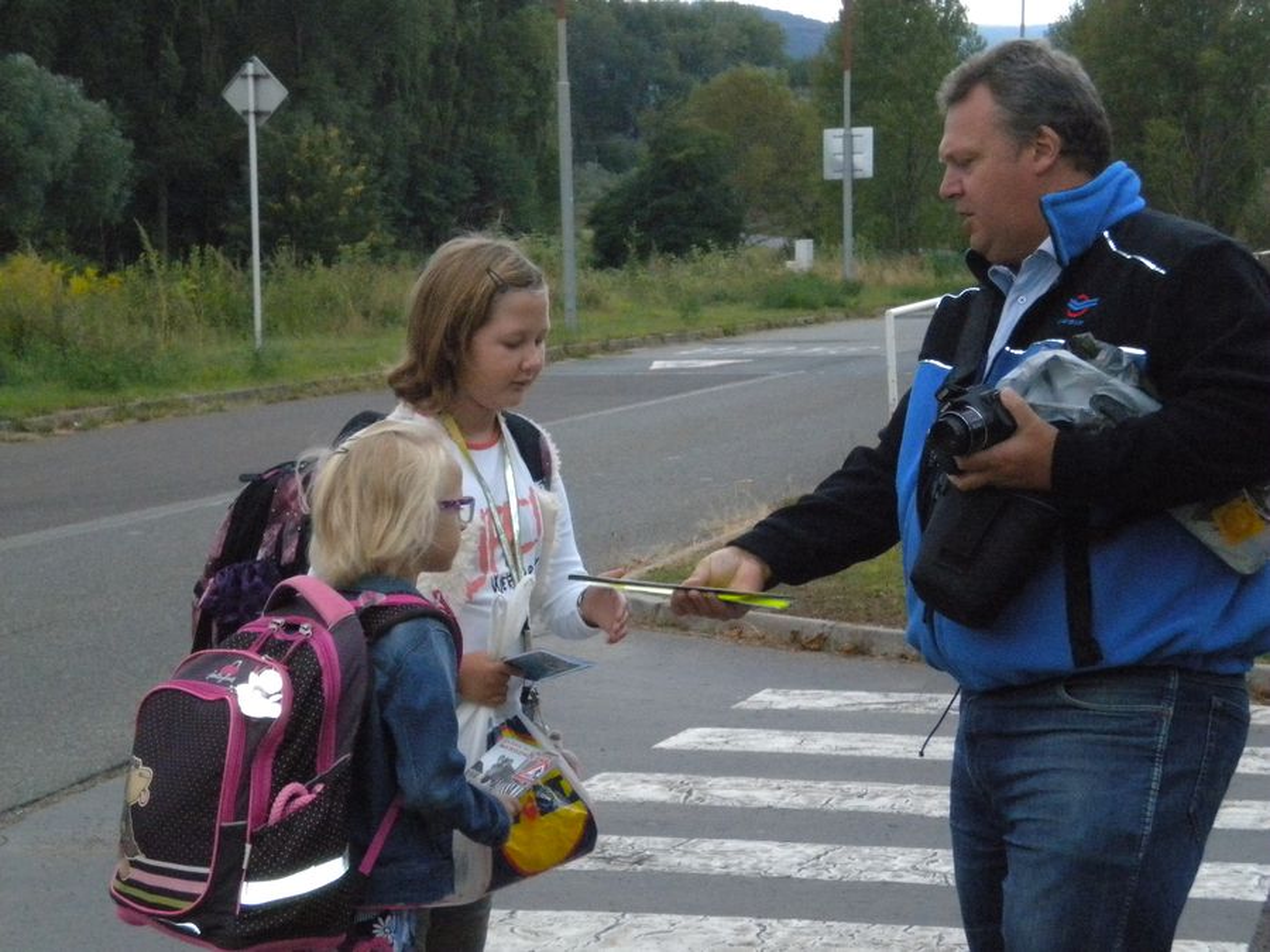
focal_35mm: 105
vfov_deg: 14.1
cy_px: 476
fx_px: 3852
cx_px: 635
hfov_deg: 18.7
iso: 800
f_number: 5.9
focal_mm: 18.9
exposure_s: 1/60
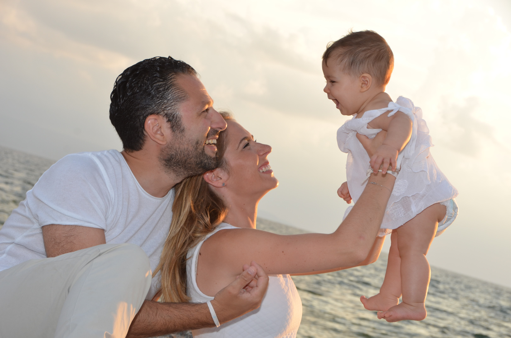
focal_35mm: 93
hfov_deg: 22.0
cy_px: 169
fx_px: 1317
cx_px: 256
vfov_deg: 14.6
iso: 320
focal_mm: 62
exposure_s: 1/160
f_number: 8
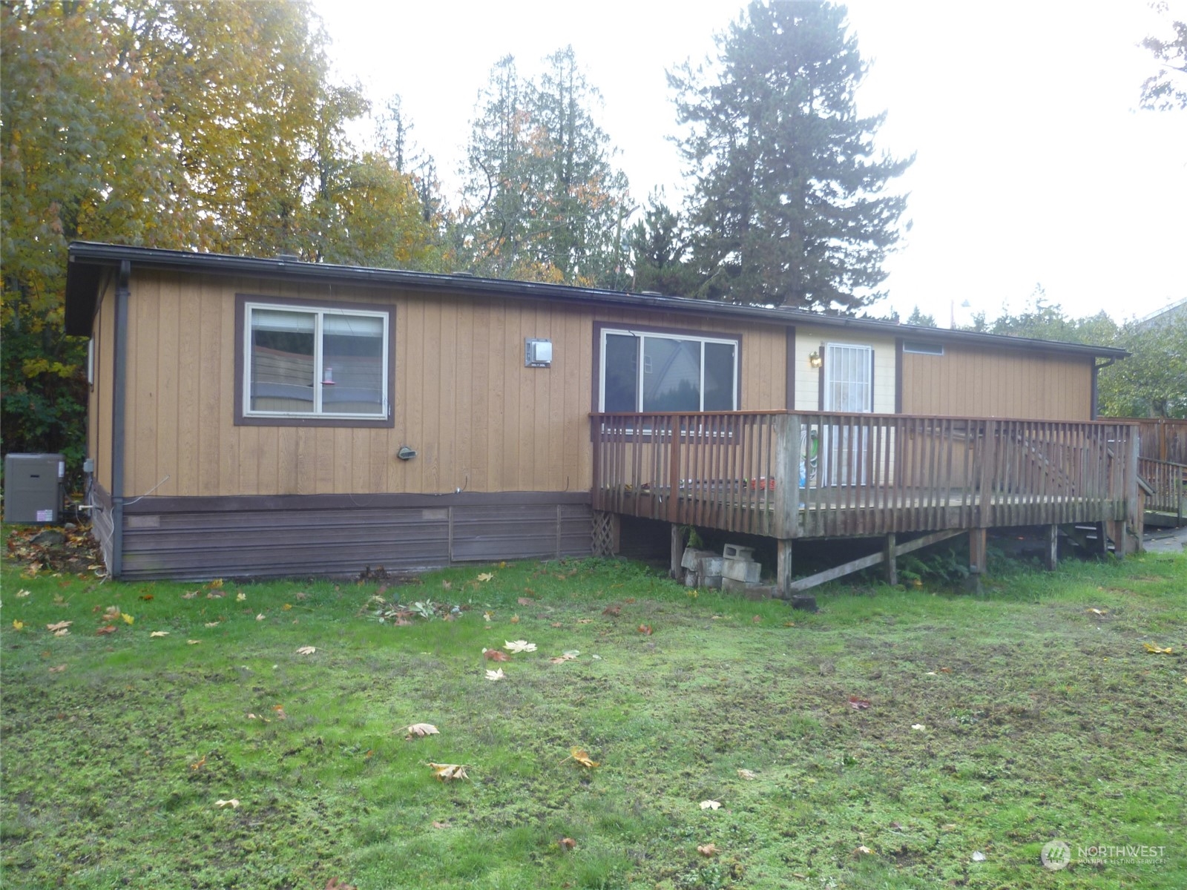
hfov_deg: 63.4
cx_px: 594
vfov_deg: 49.7
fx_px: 960
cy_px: 445
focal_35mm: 28
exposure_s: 1/80
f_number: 2.8
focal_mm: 5
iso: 80
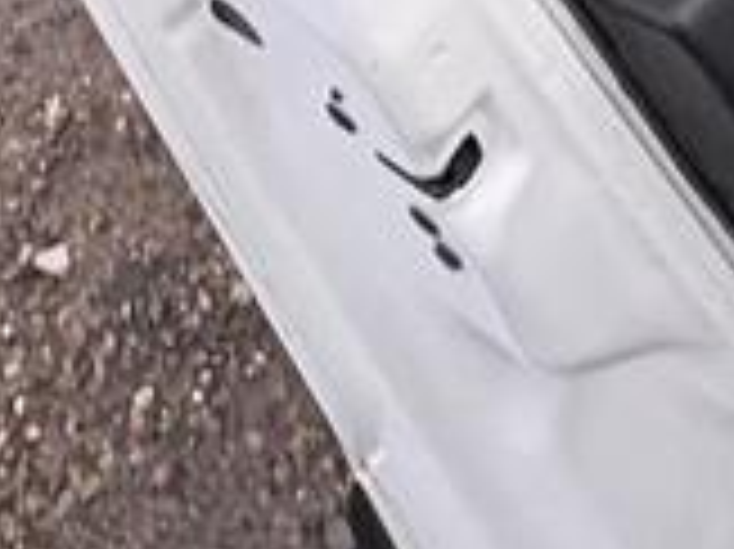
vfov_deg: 12.9
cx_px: 630
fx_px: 1632
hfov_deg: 24.8
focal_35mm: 77
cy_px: -878
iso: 200
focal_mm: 2.22
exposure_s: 1/99
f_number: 2.2
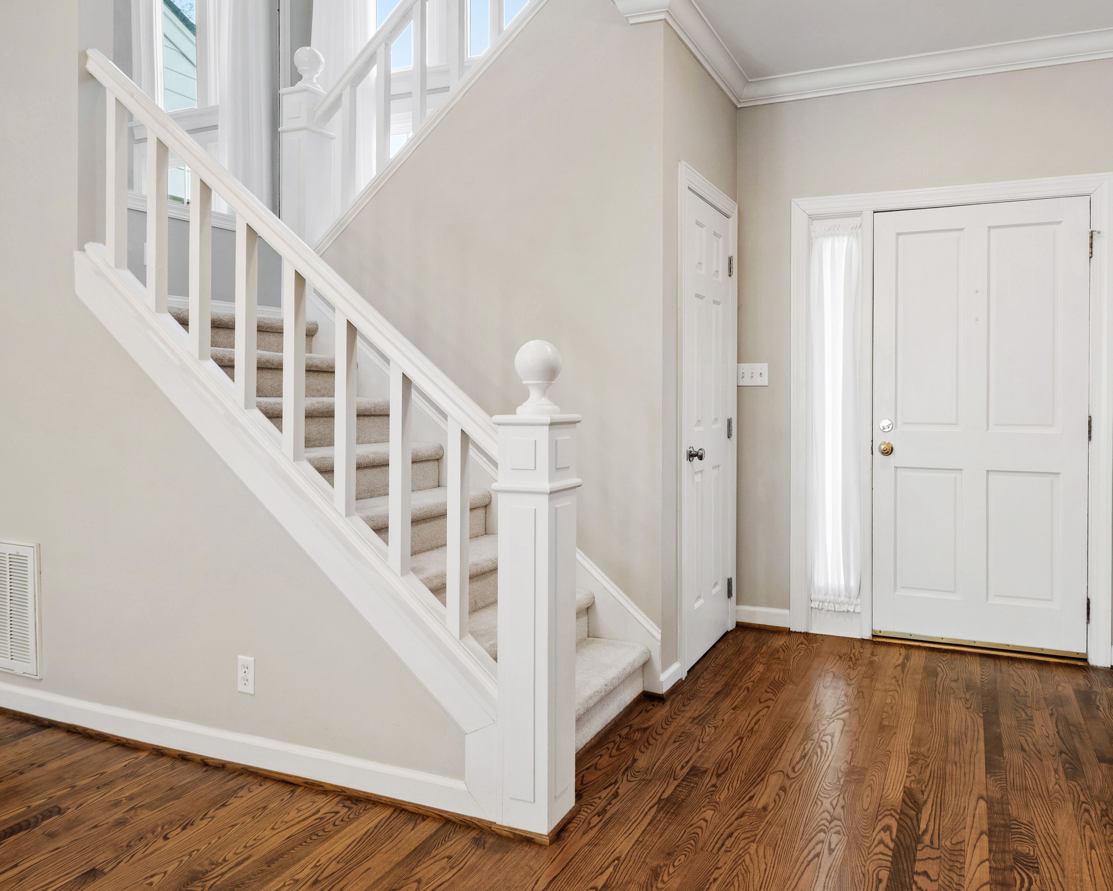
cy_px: 374
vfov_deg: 62.8
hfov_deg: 74.2
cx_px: 671
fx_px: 725
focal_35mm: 22
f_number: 8
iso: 100
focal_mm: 10
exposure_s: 1.6
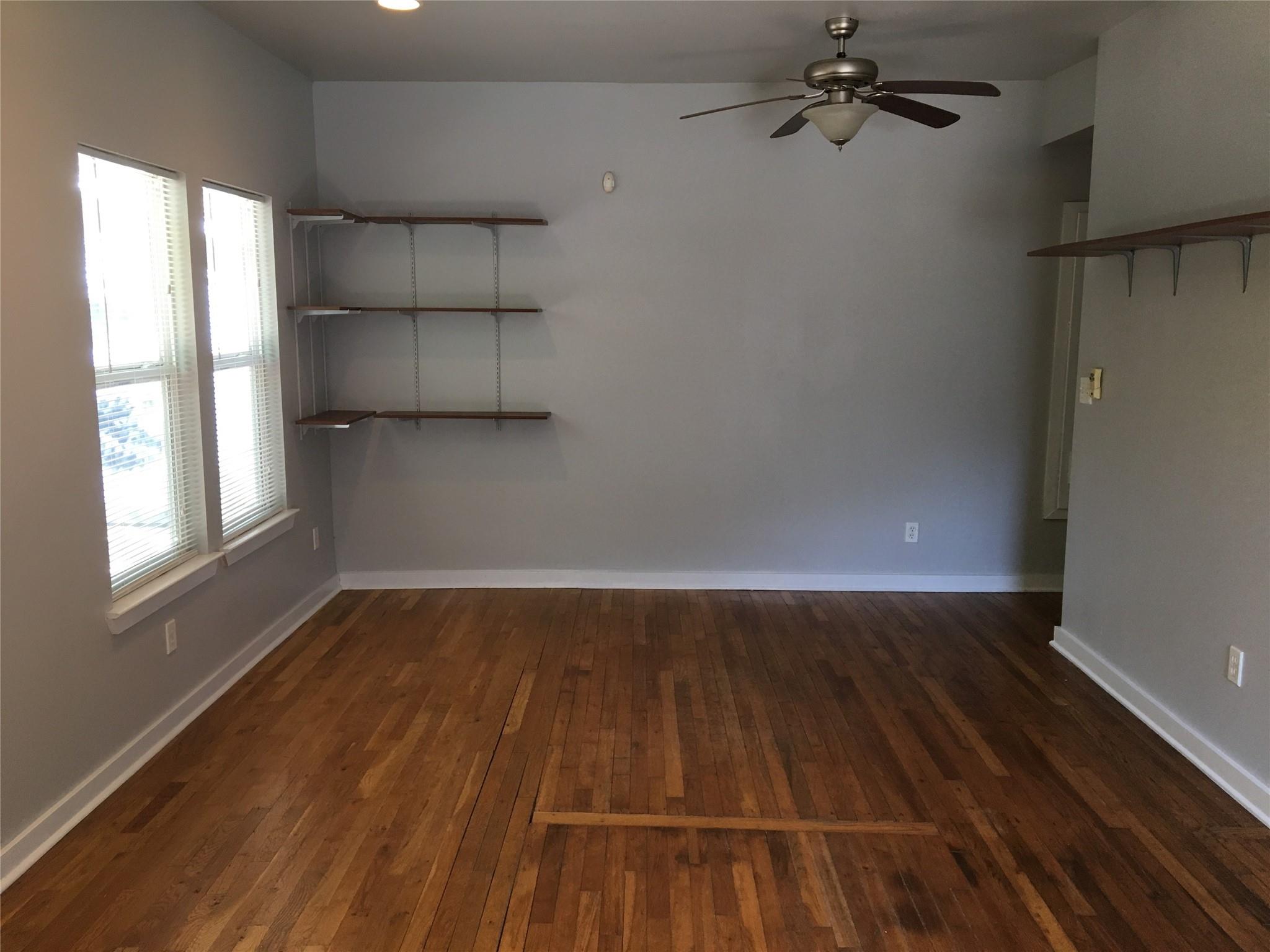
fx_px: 1064
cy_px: 476
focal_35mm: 29
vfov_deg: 48.2
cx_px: 635
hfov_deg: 61.7
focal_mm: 4.15
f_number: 2.2
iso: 40
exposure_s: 1/30
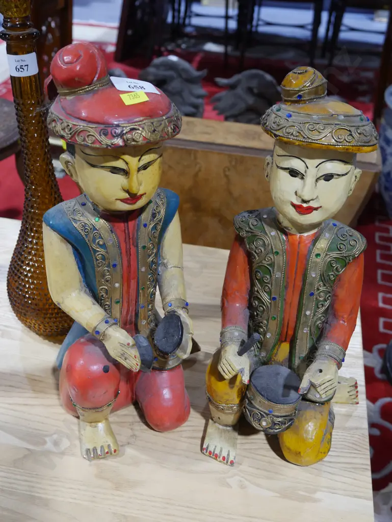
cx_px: 196
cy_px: 261
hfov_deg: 39.7
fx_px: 543
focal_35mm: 36
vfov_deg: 51.3
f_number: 4
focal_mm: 18
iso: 500
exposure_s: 1/60
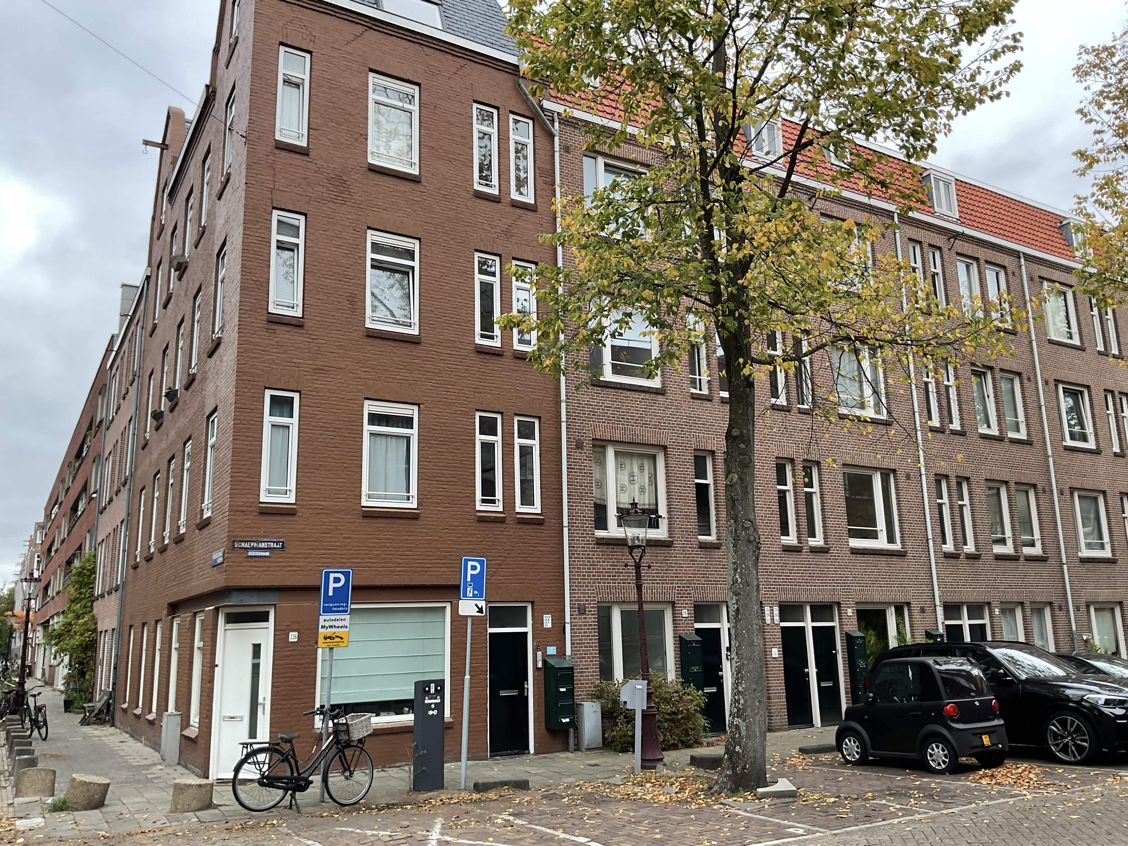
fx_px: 945
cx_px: 564
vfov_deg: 48.2
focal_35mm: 29
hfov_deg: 61.7
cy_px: 423
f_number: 1.8
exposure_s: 1/125
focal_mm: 3
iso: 16
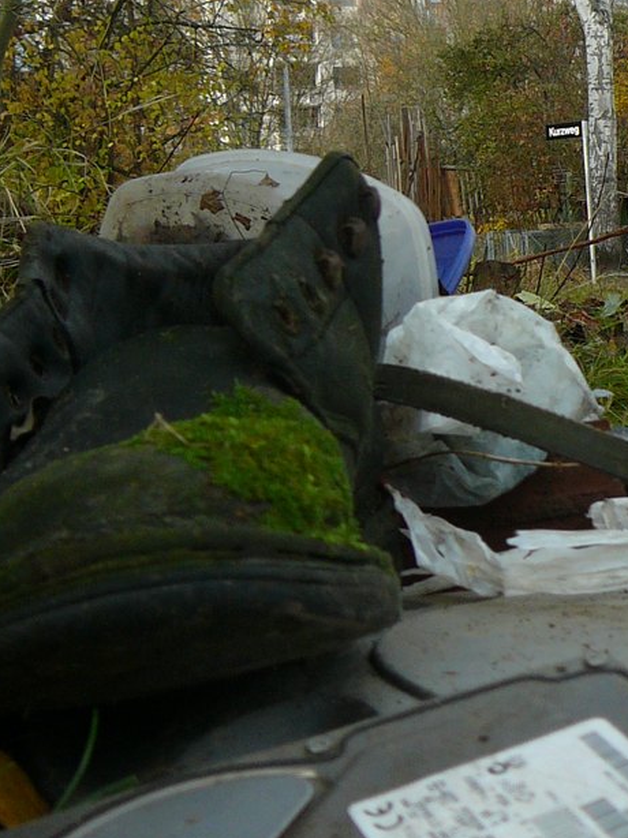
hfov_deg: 19.7
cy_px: 255
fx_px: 1767
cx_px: 599
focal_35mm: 73
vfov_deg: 26.5
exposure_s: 1/400
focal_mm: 5.2
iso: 80
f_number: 2.8
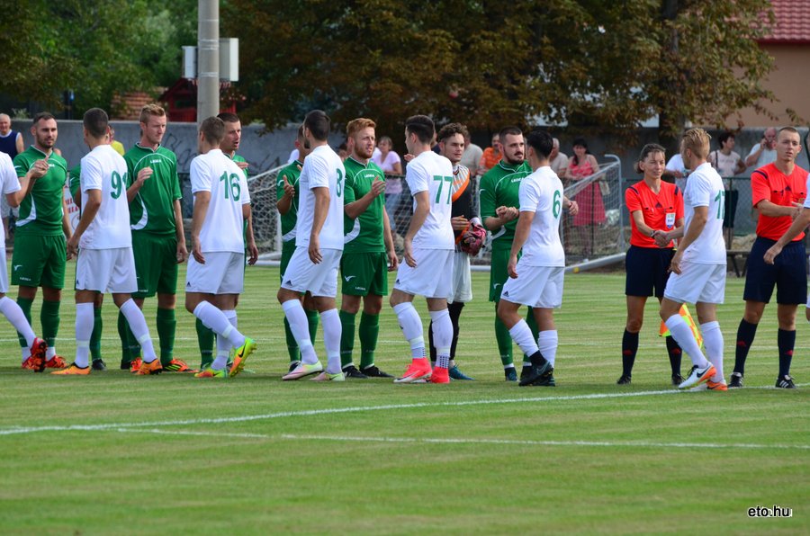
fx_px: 6567
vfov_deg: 4.7
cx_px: 405
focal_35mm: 292
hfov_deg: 7.1
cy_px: 268
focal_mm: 195
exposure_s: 1/2000
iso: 640
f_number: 5.3
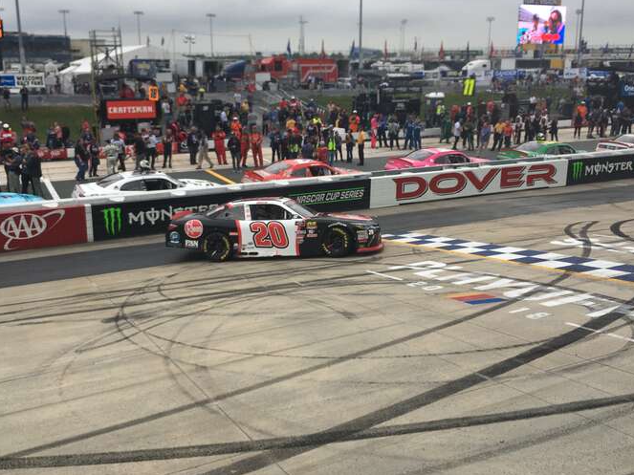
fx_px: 641
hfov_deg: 52.6
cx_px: 302
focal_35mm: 35
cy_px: 201
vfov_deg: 40.6
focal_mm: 4.15
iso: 25
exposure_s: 1/386
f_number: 2.2
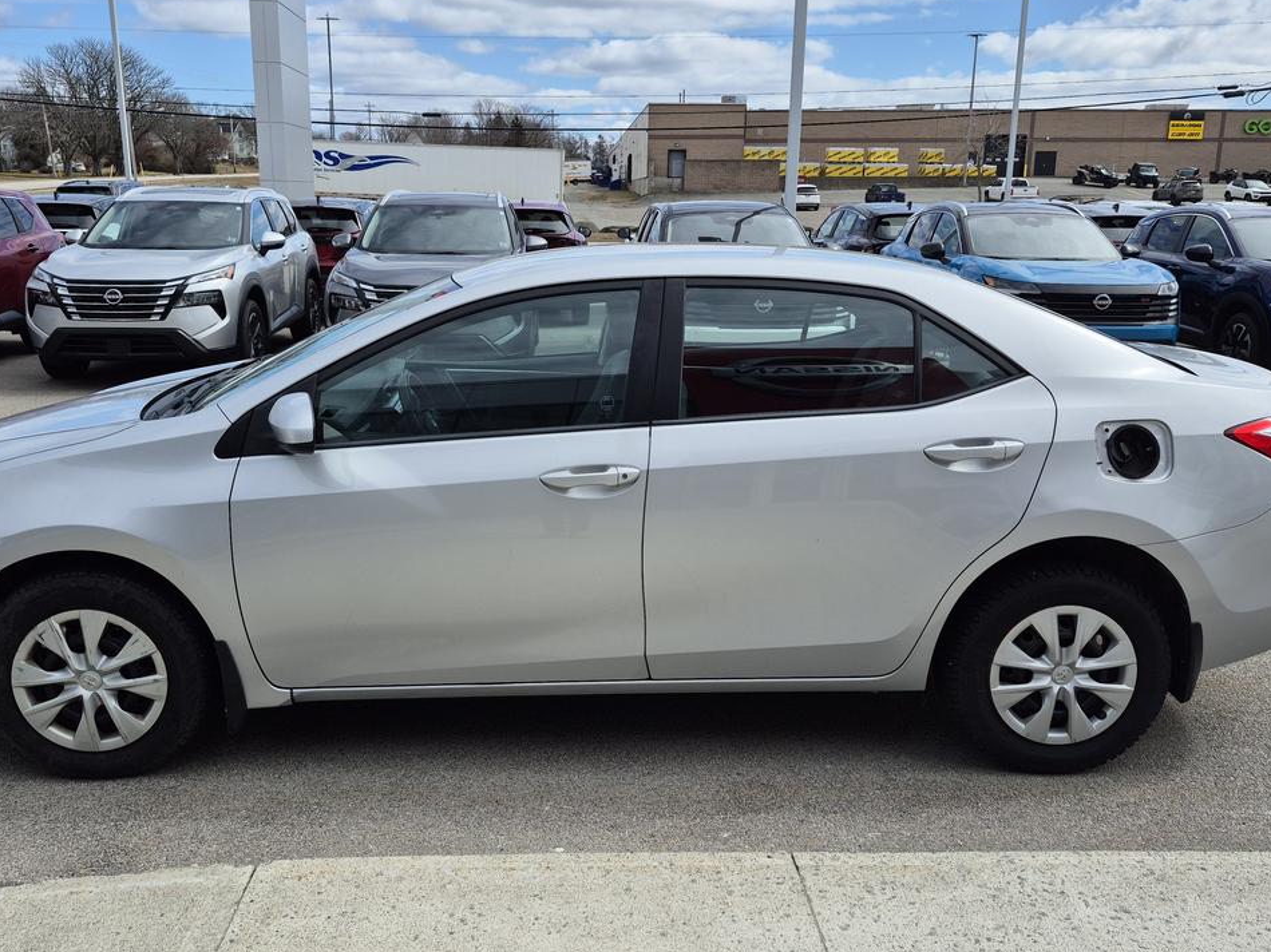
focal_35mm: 31
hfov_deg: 58.2
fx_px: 1138
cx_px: 571
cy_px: 475
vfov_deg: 45.4
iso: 25
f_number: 1.8
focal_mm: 5.4
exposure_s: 1/2312
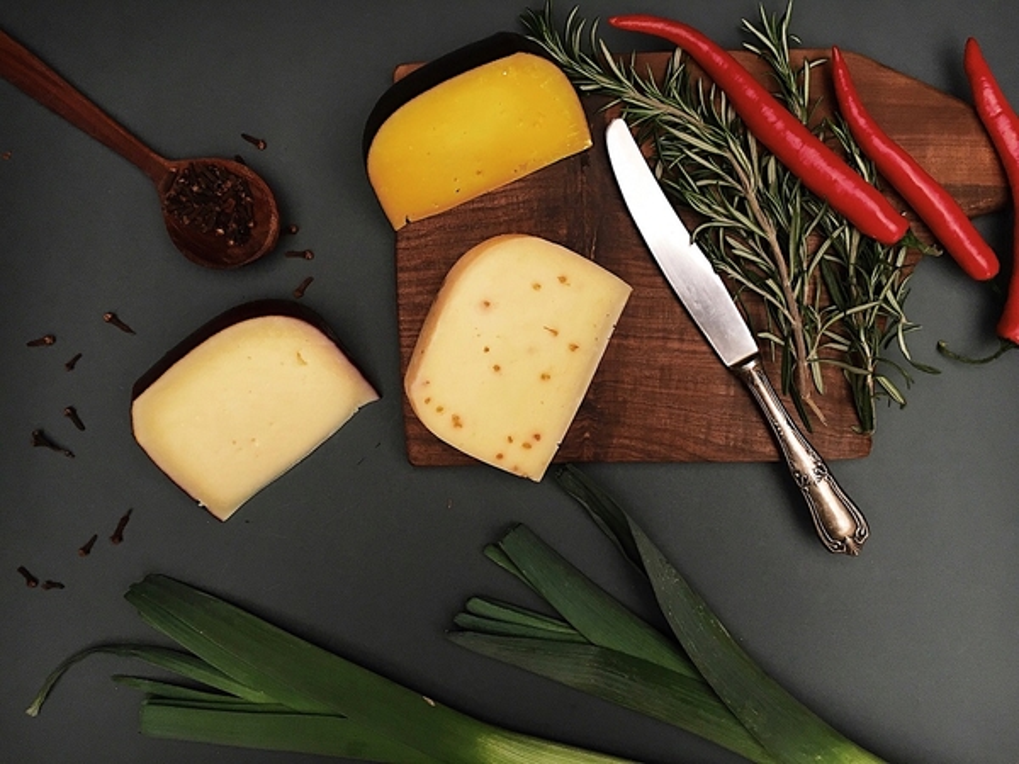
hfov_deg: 61.7
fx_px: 854
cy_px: 382
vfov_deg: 48.2
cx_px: 510
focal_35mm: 29
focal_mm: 4.15
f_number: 2.2
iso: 100
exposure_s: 1/33
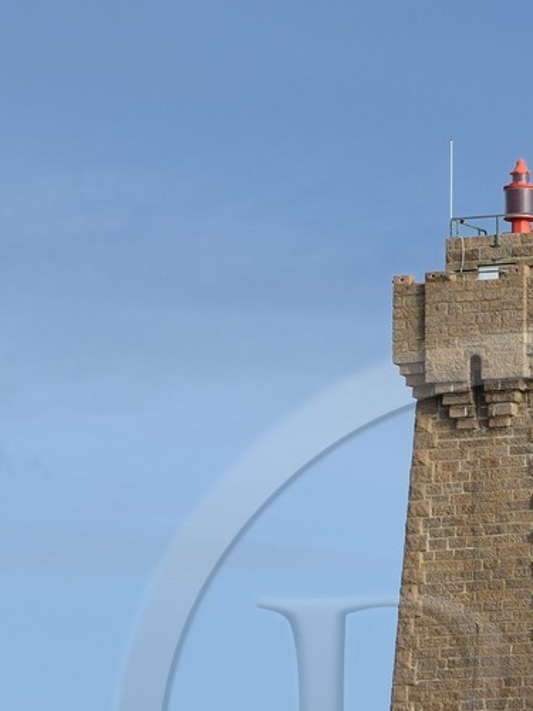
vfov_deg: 4.8
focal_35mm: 415
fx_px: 8520
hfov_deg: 3.6
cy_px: 774
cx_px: 549
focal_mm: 135
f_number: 8
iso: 400
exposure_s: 1/1000
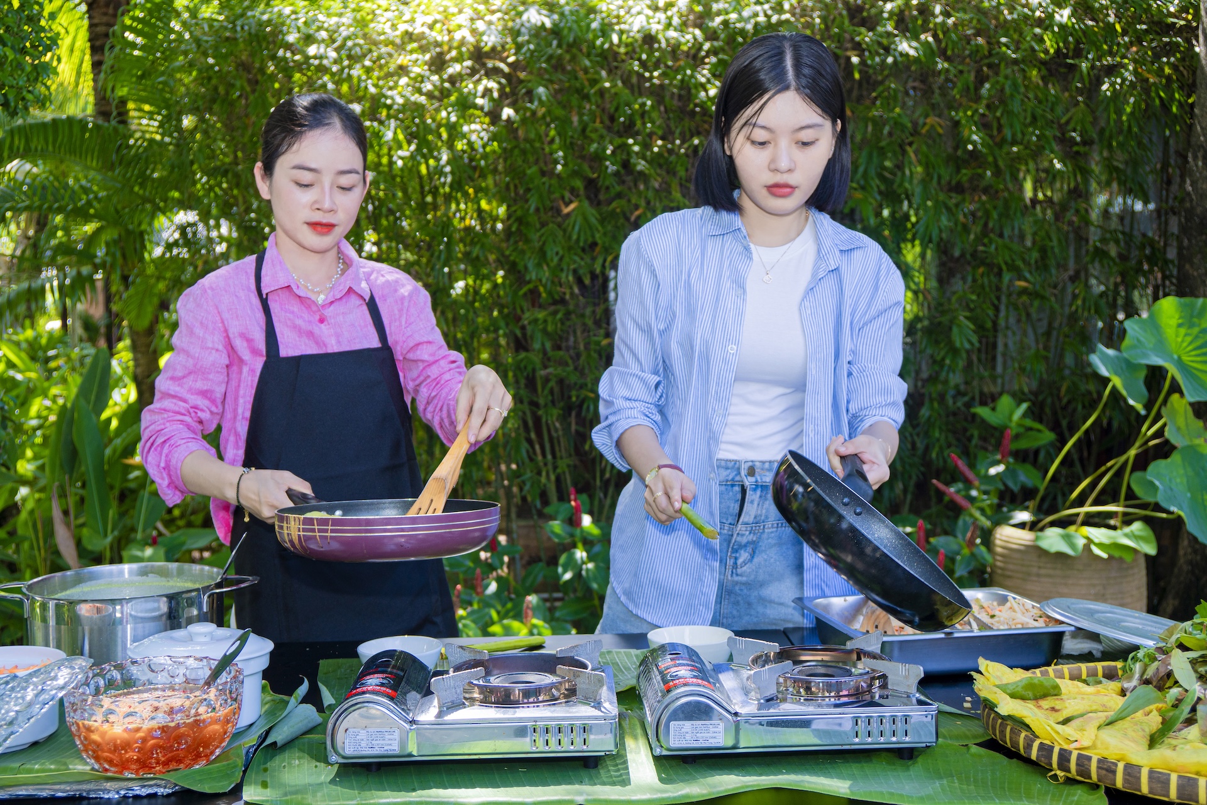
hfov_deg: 46.4
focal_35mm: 42
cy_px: 402
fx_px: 1408
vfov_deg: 31.9
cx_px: 604
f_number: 4
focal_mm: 28
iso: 100
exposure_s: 1/160
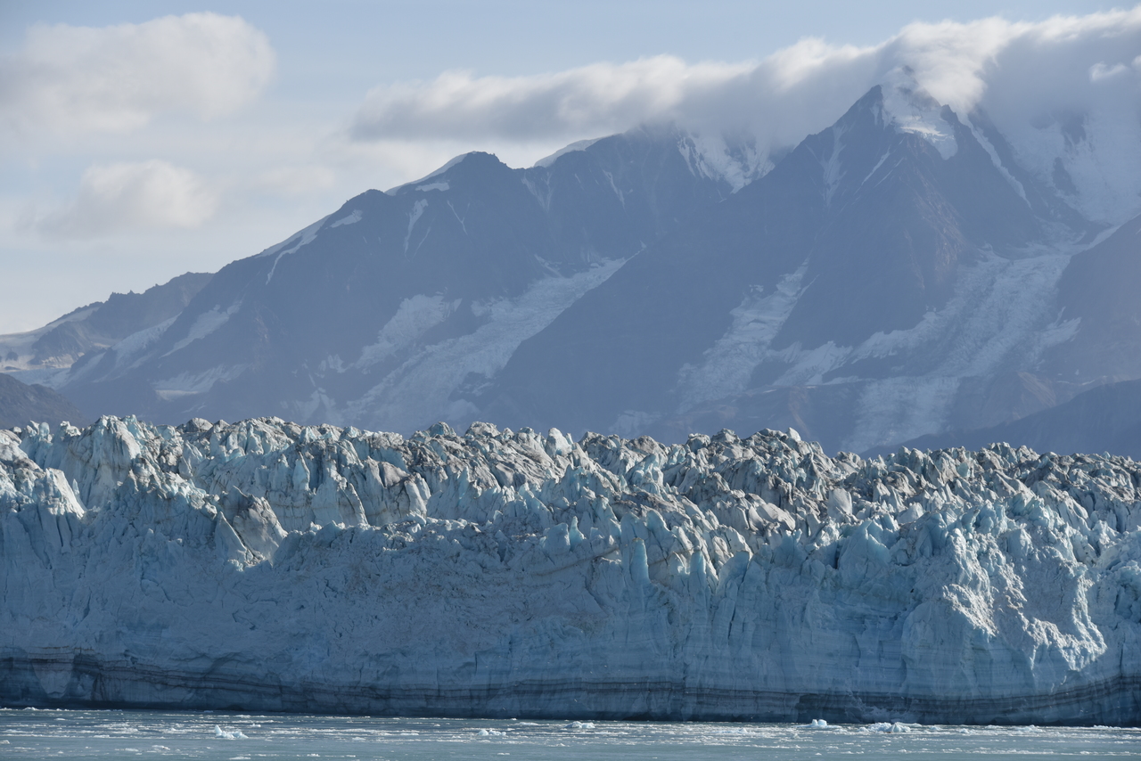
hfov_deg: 15.2
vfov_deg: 10.2
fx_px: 4279
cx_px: 570
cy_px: 380
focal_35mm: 135
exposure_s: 1/400
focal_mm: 135
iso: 100
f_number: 10
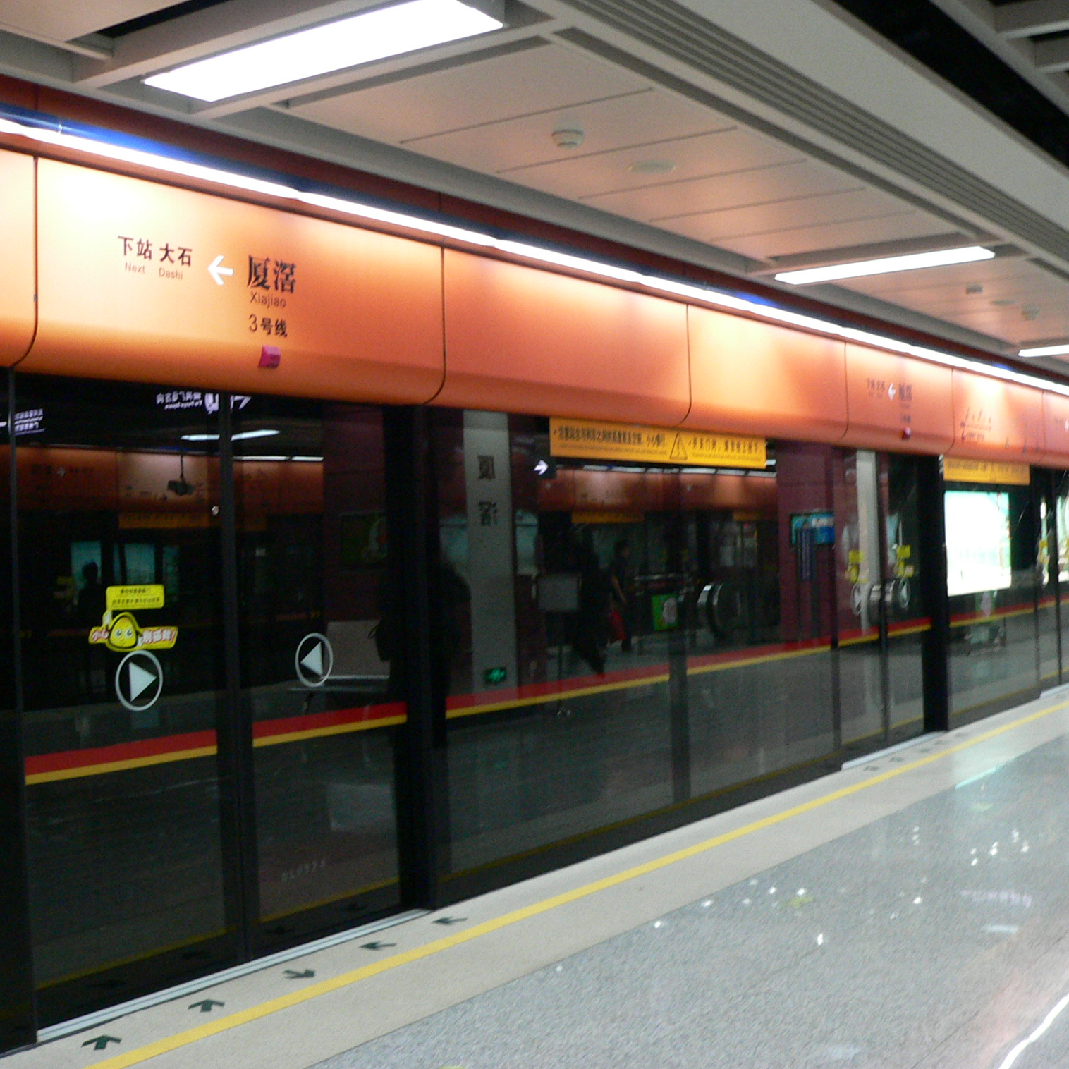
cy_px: 530
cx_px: 629
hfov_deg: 39.0
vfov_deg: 39.2
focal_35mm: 43
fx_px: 1502
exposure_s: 1/8
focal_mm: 6
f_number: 2.8
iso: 200
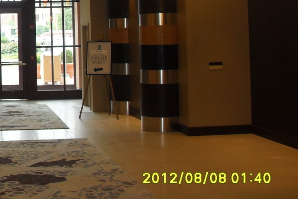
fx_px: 571
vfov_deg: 19.2
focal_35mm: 69
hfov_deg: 27.9
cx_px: 15
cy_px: 2
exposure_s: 1/45
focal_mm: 6.3
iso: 100
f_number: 2.8
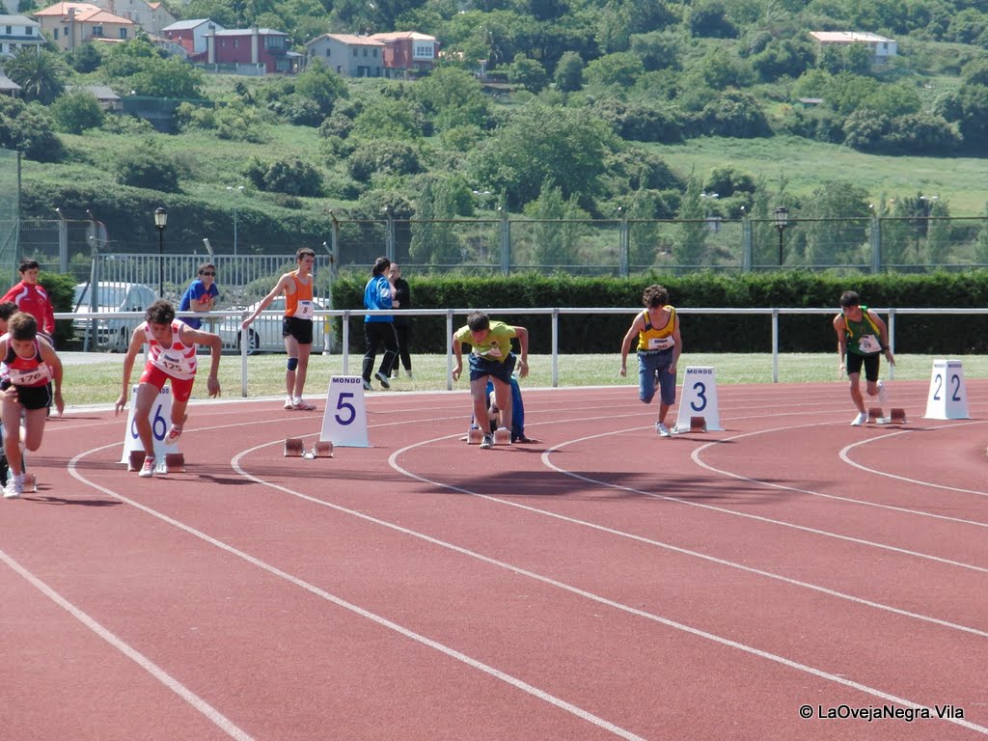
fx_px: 5680
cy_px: 370
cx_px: 494
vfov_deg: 7.5
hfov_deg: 9.9
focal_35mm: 199
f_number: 4.3
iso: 100
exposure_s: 1/500
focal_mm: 35.1
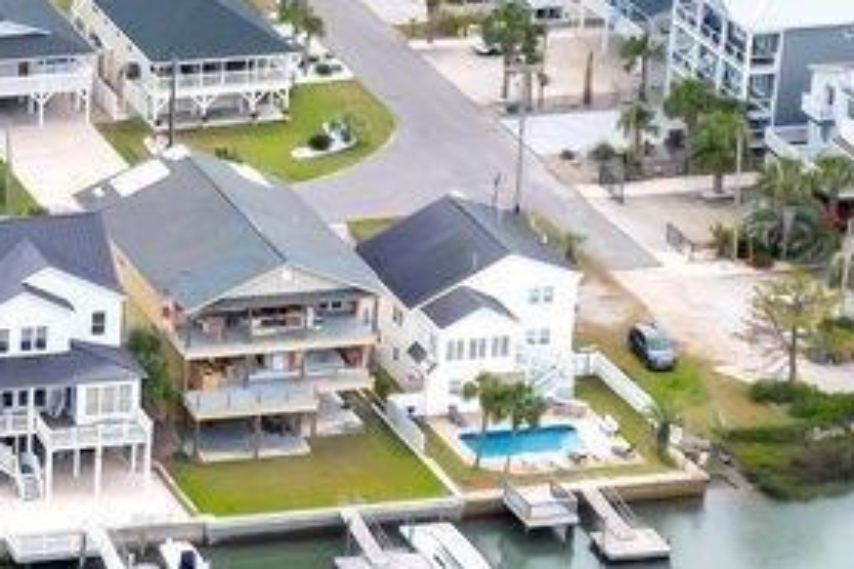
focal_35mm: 184
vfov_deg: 7.5
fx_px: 4362
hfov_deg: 10.7
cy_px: 338
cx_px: -473
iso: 200
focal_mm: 6.72
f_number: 1.7
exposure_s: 1/800
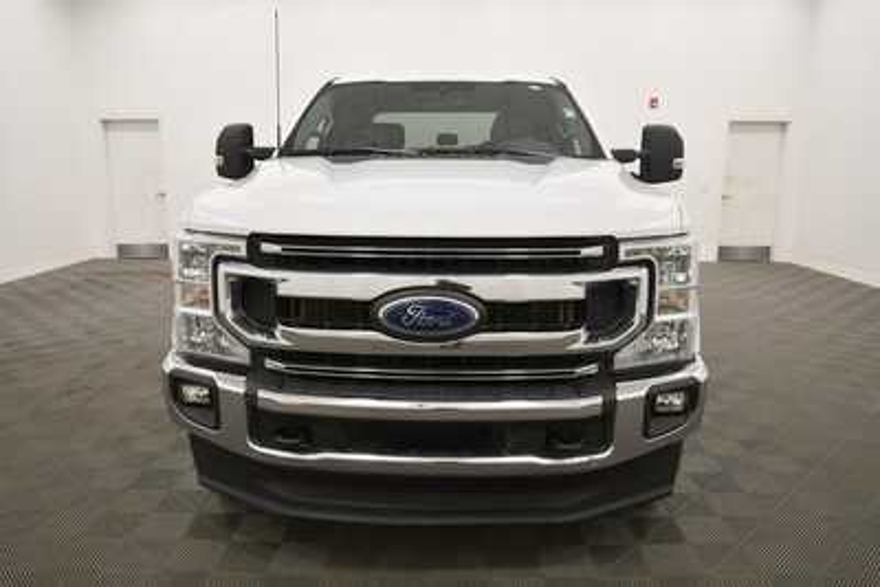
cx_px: 440
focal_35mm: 27
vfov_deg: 48.0
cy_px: 294
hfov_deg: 67.4
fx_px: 660
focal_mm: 18
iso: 800
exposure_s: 1/160
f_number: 5.6
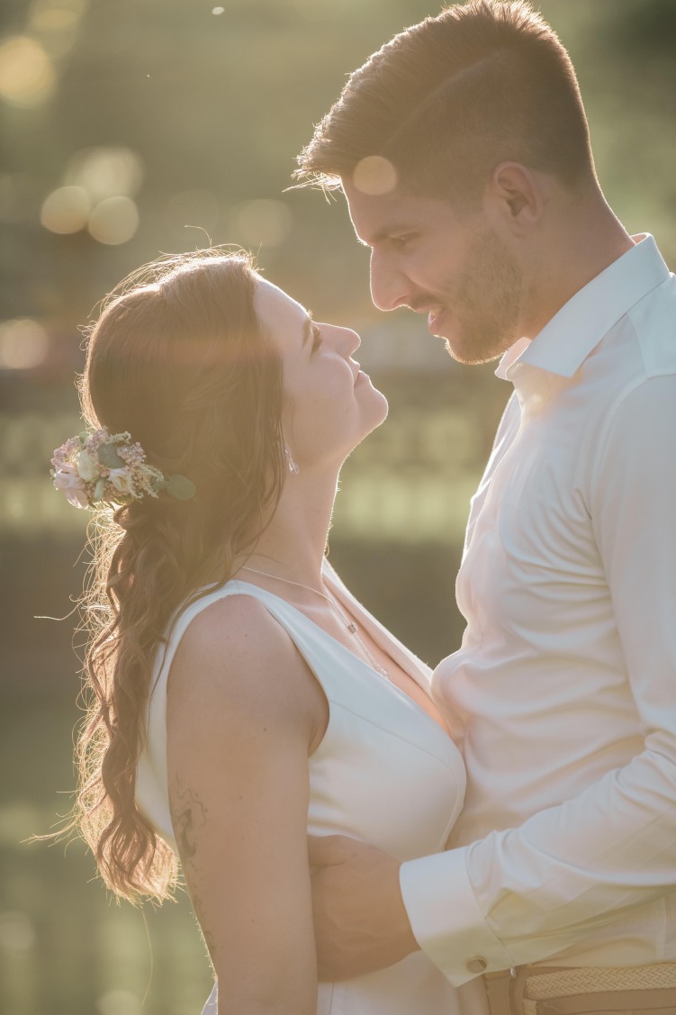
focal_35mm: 213
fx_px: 6001
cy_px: 531
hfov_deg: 6.4
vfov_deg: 9.7
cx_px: 350
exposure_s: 1/1250
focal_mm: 200
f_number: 3.5
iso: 400
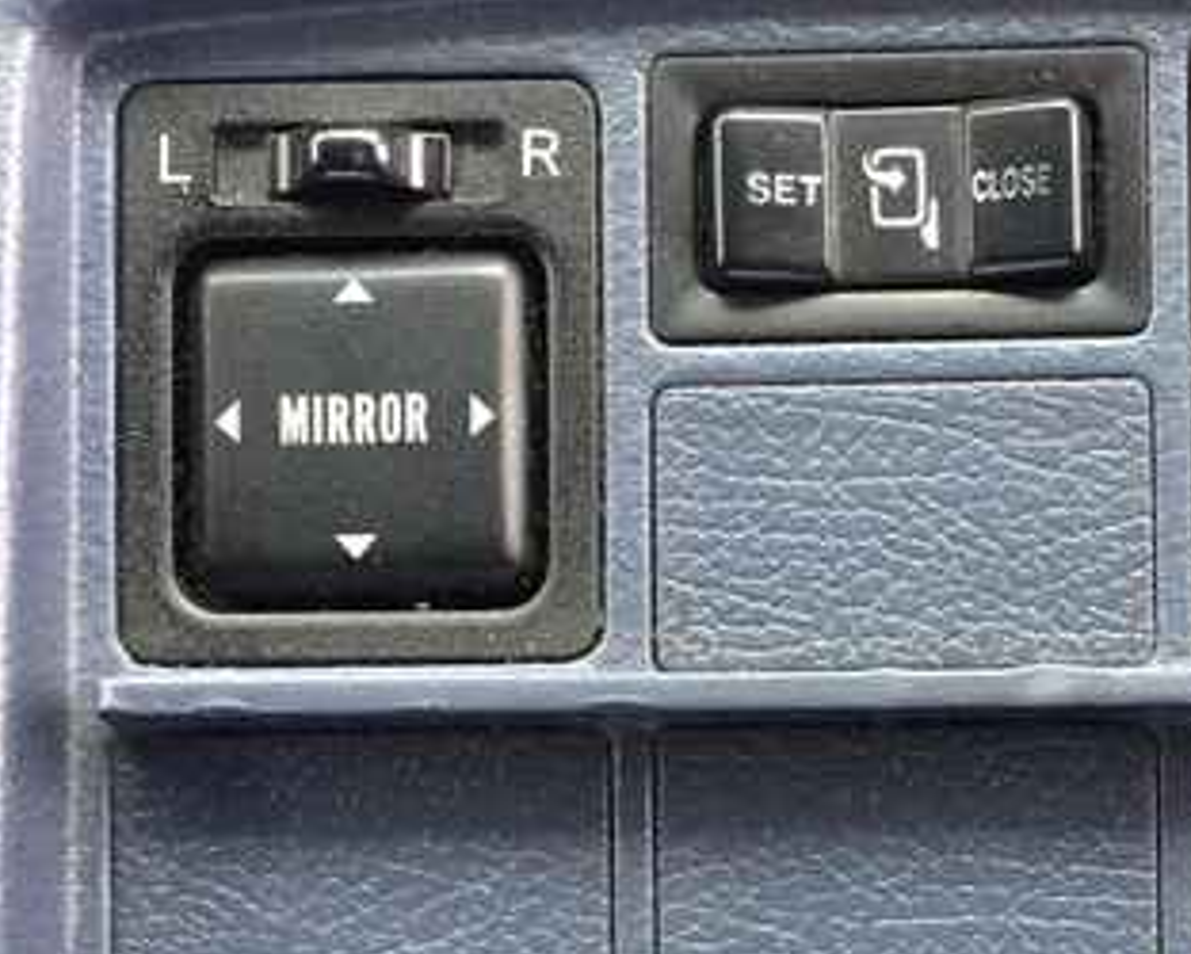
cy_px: 756
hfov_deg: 31.9
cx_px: 882
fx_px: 2046
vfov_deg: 25.8
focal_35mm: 58
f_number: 2.2
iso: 40
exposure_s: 1/30
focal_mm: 4.15
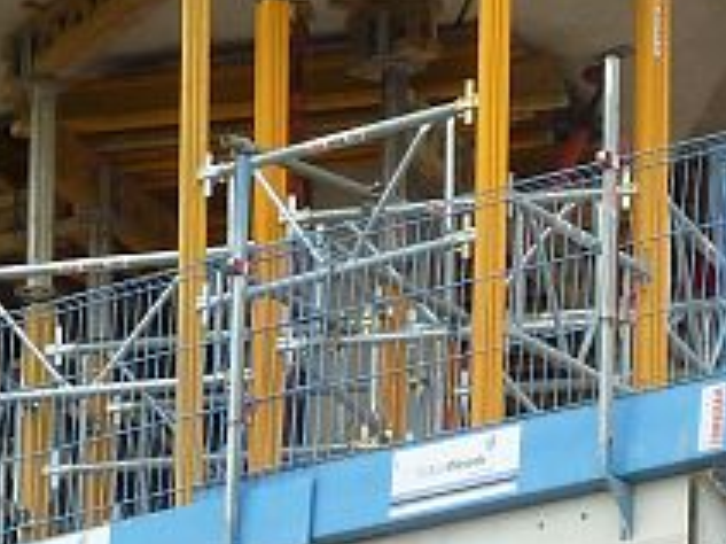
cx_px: 399
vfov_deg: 3.9
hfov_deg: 5.2
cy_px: 837
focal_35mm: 379
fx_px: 7944
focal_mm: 12.8
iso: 80
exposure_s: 1/320
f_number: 4.2
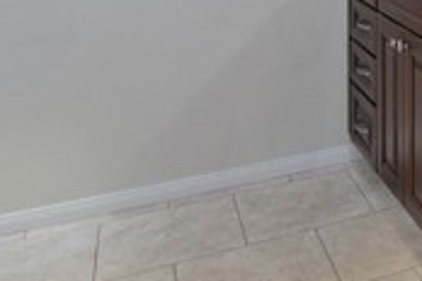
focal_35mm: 59
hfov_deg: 26.8
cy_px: -134
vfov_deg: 20.0
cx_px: 589
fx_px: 692
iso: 1250
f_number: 6.3
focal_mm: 16
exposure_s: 1/2000
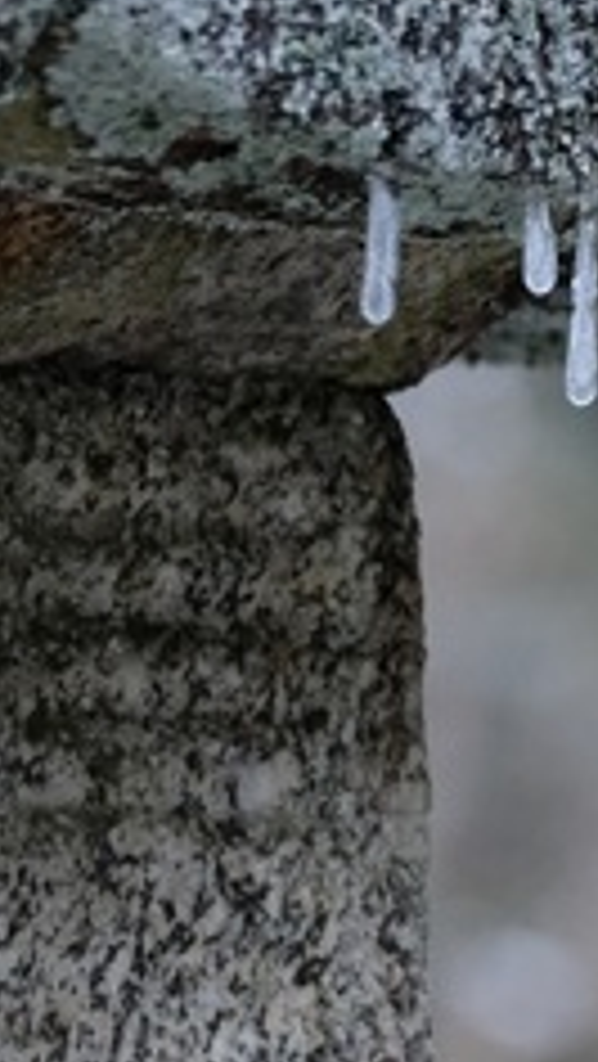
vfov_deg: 3.2
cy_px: 106
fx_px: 18776
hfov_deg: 1.8
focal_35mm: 667
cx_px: 1086
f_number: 6.4
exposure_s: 1/60
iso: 1600
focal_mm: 143.9
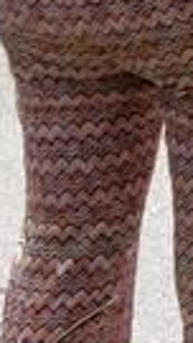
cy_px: -461
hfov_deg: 3.5
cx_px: 1155
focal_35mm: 299
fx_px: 2719
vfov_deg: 6.8
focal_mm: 16
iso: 200
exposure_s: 1/1000
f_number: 4
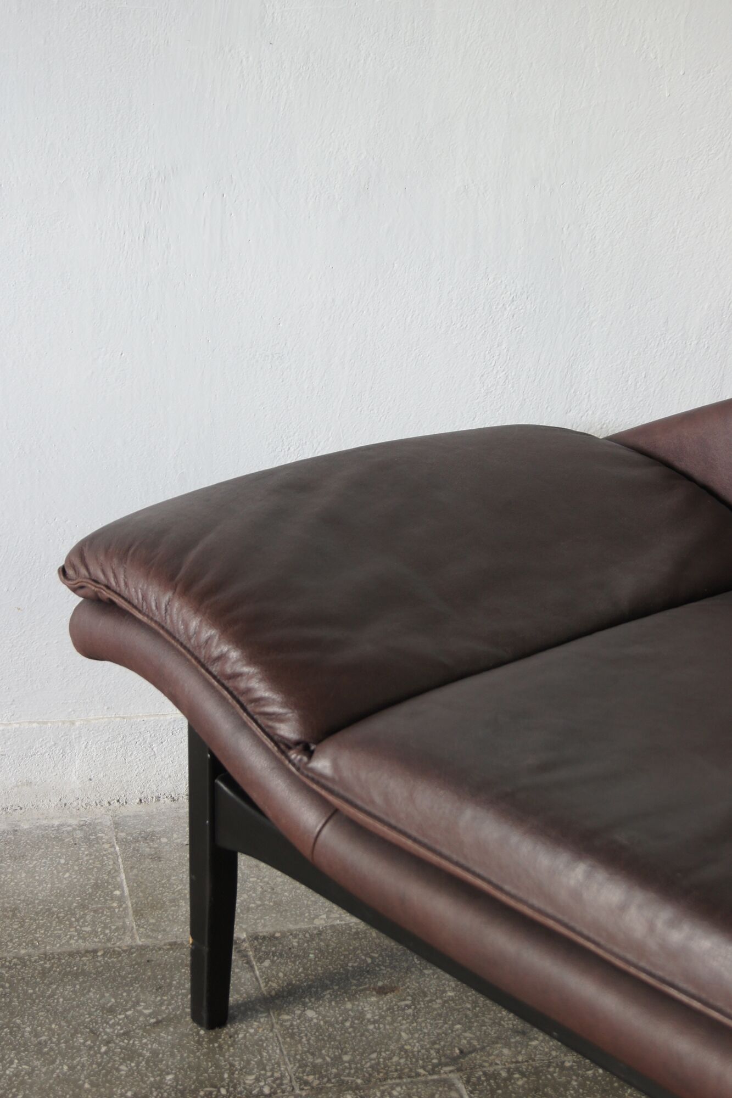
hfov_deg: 25.7
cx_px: 366
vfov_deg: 37.9
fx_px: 1601
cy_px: 549
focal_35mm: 52
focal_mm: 35
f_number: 5.6
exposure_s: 1/15
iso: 400
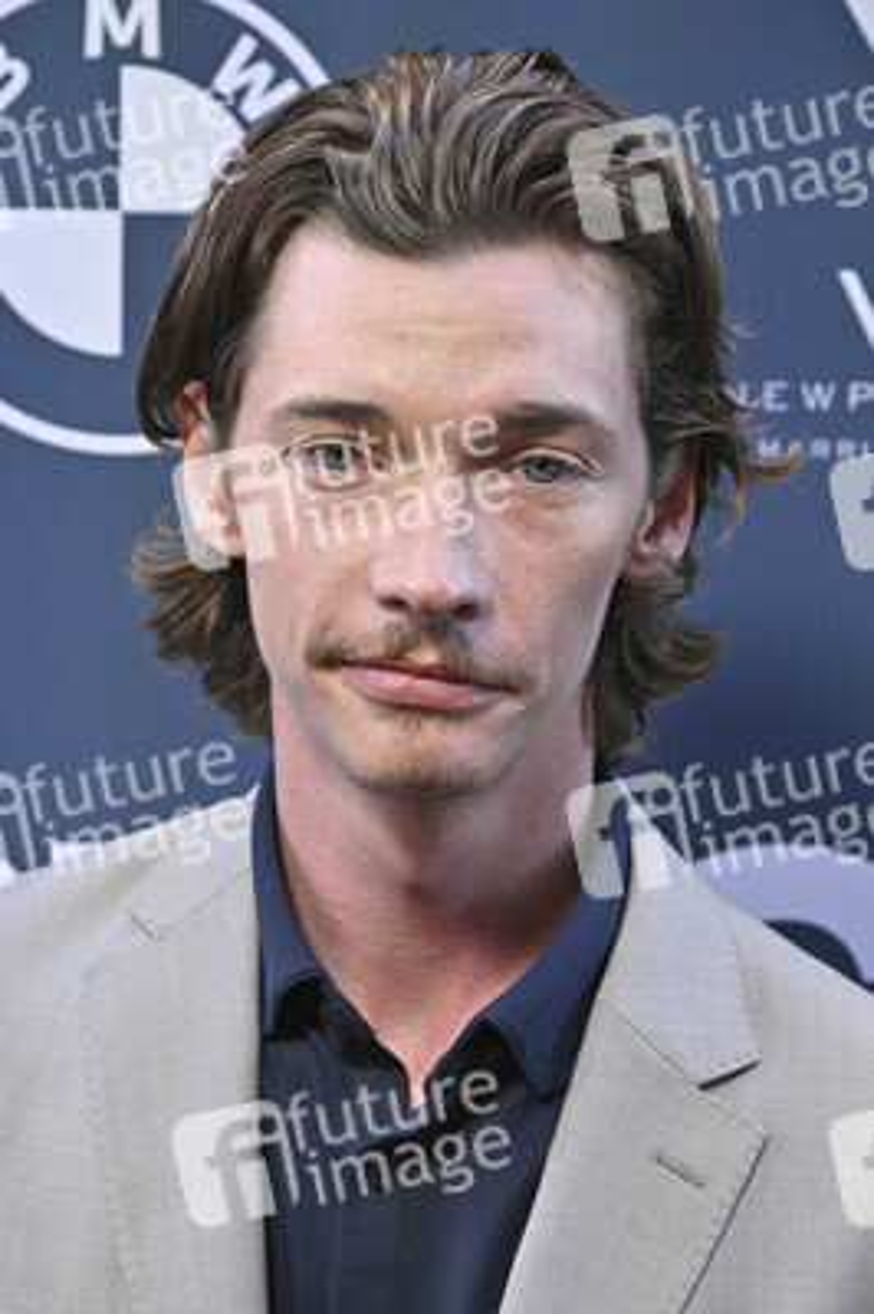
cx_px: 437
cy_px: 657
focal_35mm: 95
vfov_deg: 21.5
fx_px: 3465
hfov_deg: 14.4
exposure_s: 1/320
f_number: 7.1
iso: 2000
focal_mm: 95
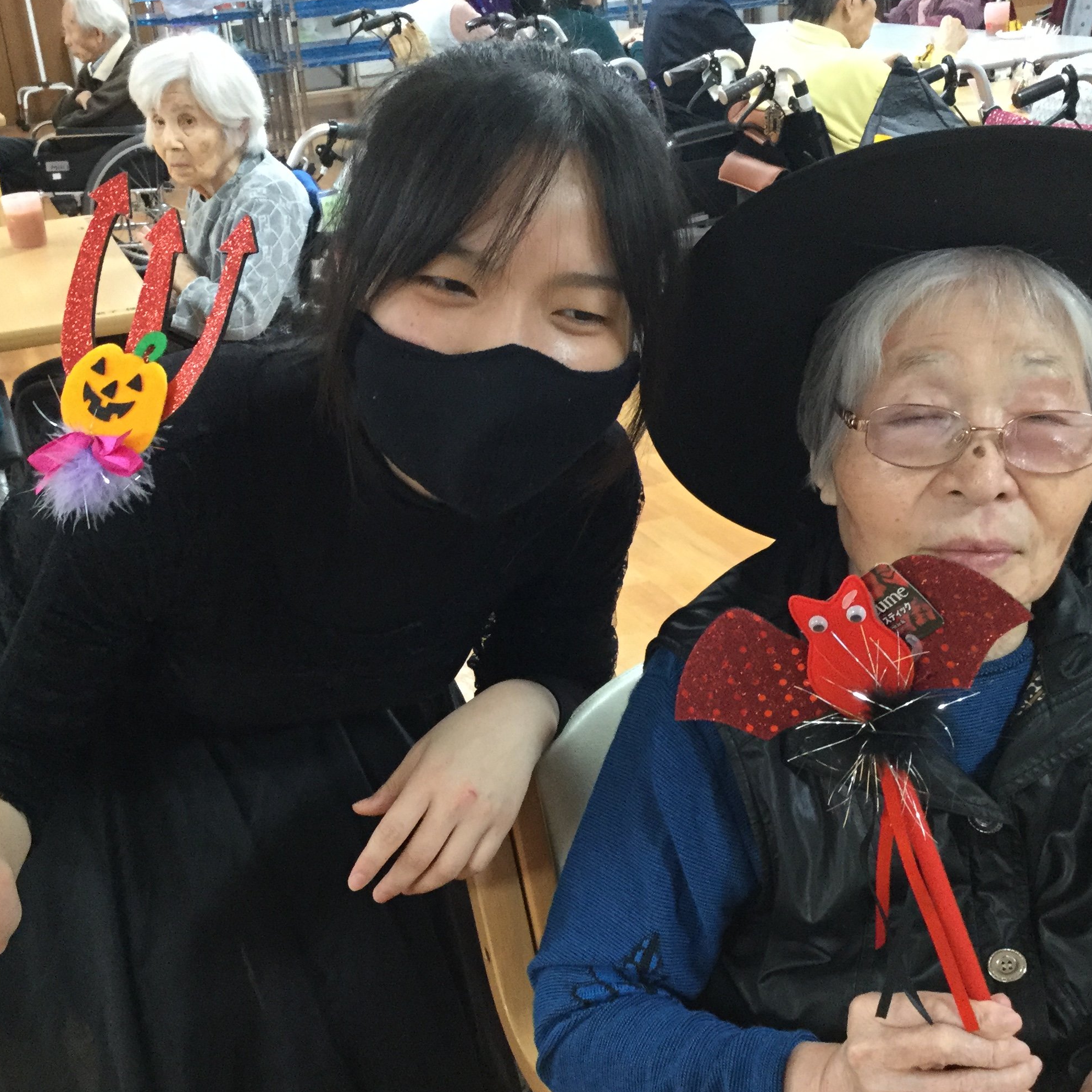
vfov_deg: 37.4
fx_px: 1606
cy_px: 640
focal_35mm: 45
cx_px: 498
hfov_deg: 37.5
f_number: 2.4
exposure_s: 1/30
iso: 125
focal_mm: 3.3
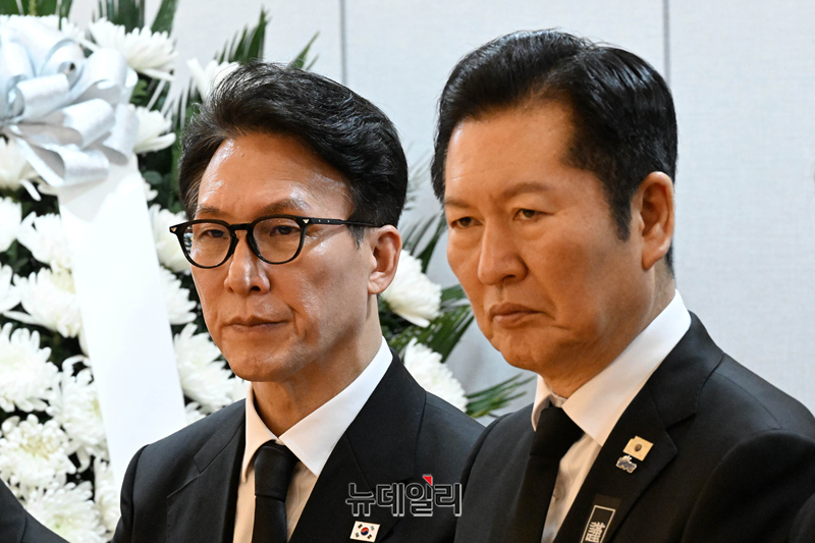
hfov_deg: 10.3
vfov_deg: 6.9
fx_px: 4527
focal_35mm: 200
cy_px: 272
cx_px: 408
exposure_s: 1/160
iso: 6400
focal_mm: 200
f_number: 8
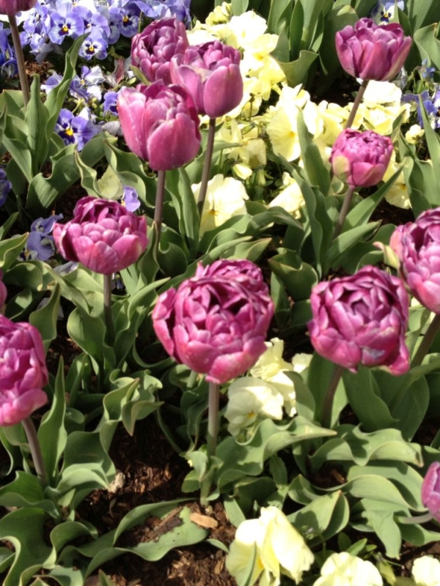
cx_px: 220
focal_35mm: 35
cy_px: 293
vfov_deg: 52.6
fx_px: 593
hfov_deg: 40.7
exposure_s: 1/1042
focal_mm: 4.28
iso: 64
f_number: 2.4
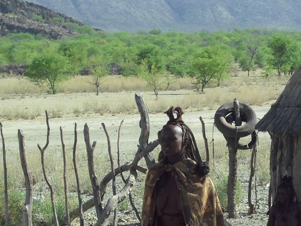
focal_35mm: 197
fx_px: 1714
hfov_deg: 10.0
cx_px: 265
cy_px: 191
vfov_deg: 7.5
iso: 100
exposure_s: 1/500
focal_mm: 15.3
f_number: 4.7
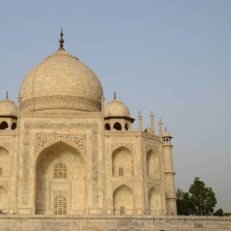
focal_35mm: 56
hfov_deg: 30.4
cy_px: 116
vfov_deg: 30.7
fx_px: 420
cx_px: 70
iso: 100
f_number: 8
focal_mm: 29
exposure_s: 1/250
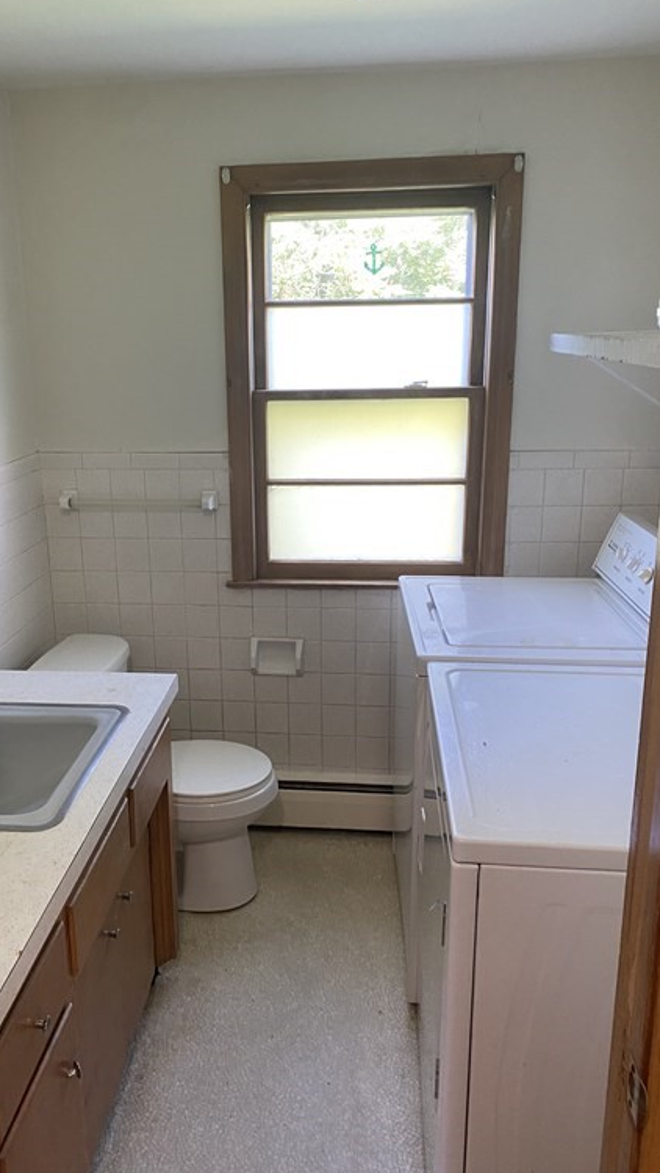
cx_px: 247
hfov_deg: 39.9
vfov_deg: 66.1
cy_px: 591
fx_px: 902
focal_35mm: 29
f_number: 1.8
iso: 125
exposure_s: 1/71
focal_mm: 4.25
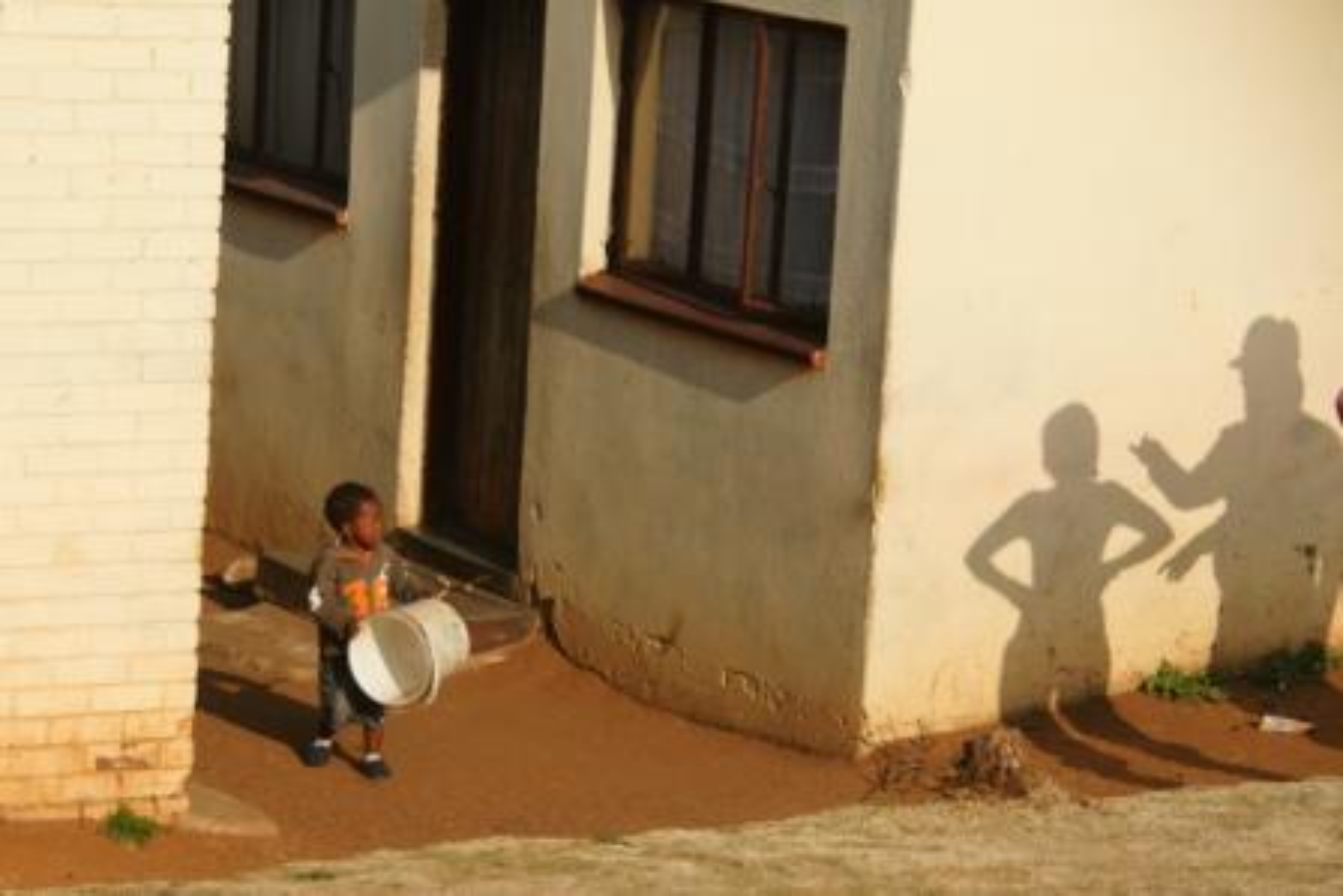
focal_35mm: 90
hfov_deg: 22.6
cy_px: 448
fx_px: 3358
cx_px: 672
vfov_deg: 15.2
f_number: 5.6
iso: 400
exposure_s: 1/1500
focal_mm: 60
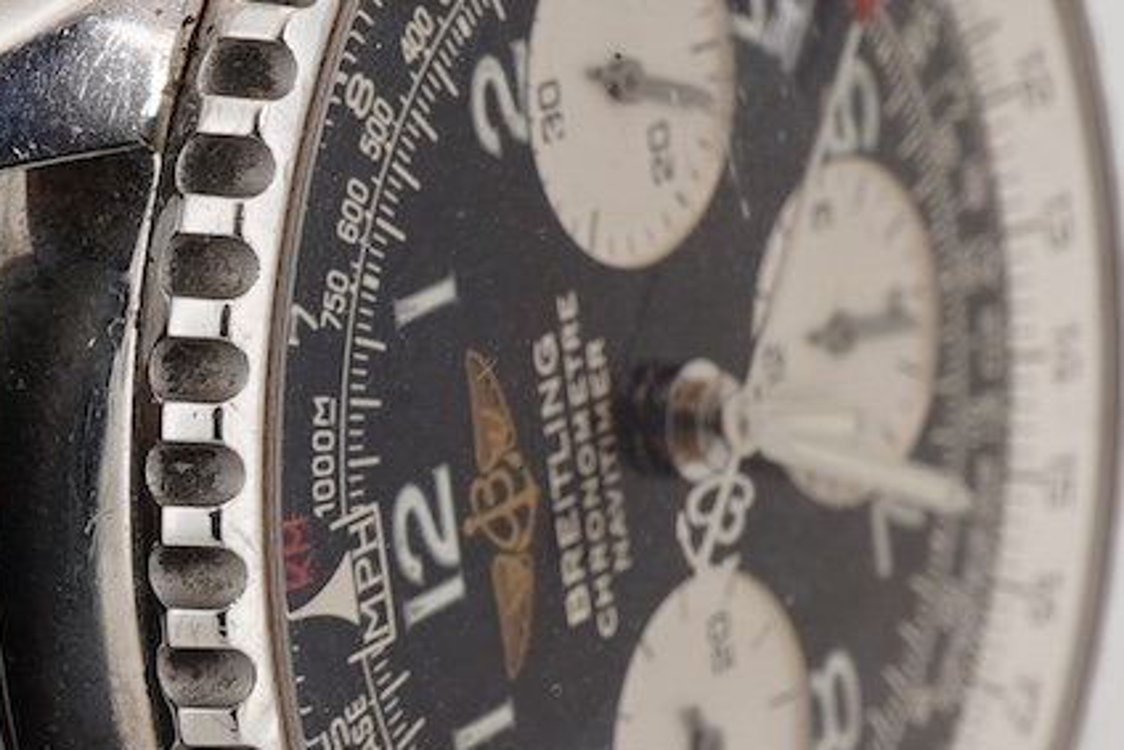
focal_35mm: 167
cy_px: 458
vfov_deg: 8.2
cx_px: 19
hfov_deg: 12.2
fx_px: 5216
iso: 160
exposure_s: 1/160
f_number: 22
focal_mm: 30
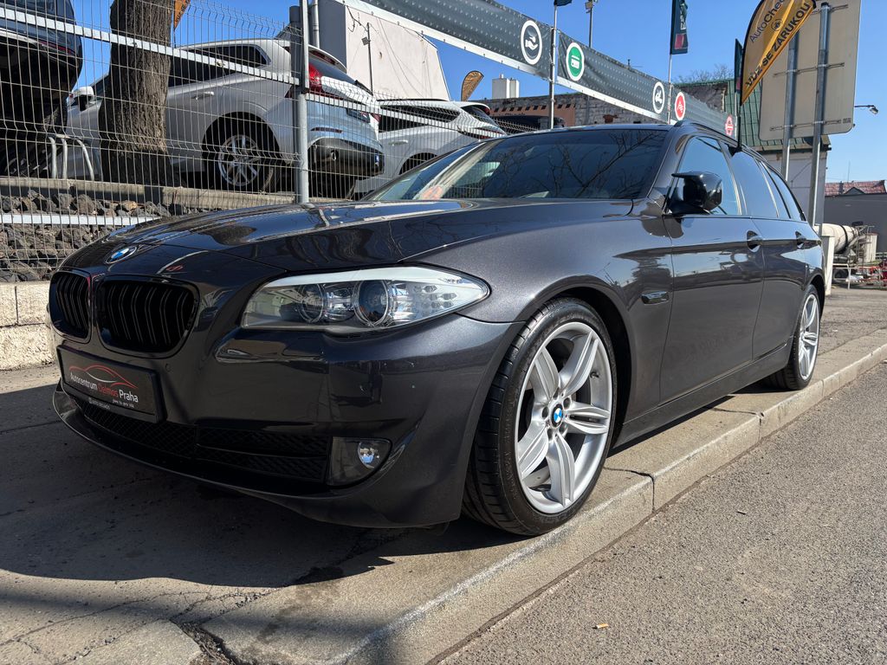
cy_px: 332
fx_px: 666
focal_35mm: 26
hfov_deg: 67.3
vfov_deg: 53.1
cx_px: 444
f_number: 1.6
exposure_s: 1/2933
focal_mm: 5.96
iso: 50
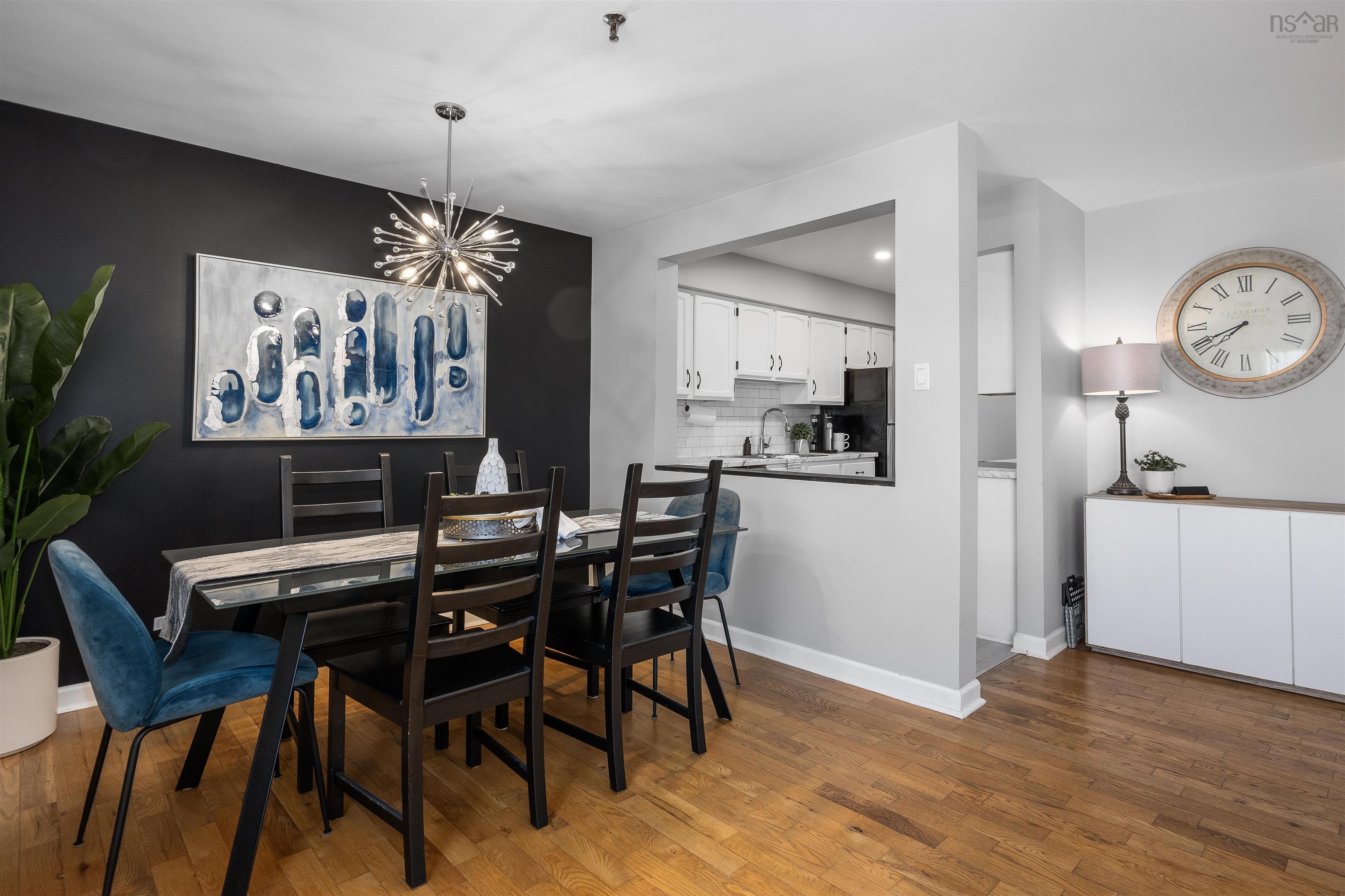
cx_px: 672
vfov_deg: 67.4
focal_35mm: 18
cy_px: 448
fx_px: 672
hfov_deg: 90.0
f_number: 9
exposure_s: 1/6
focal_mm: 12
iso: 320
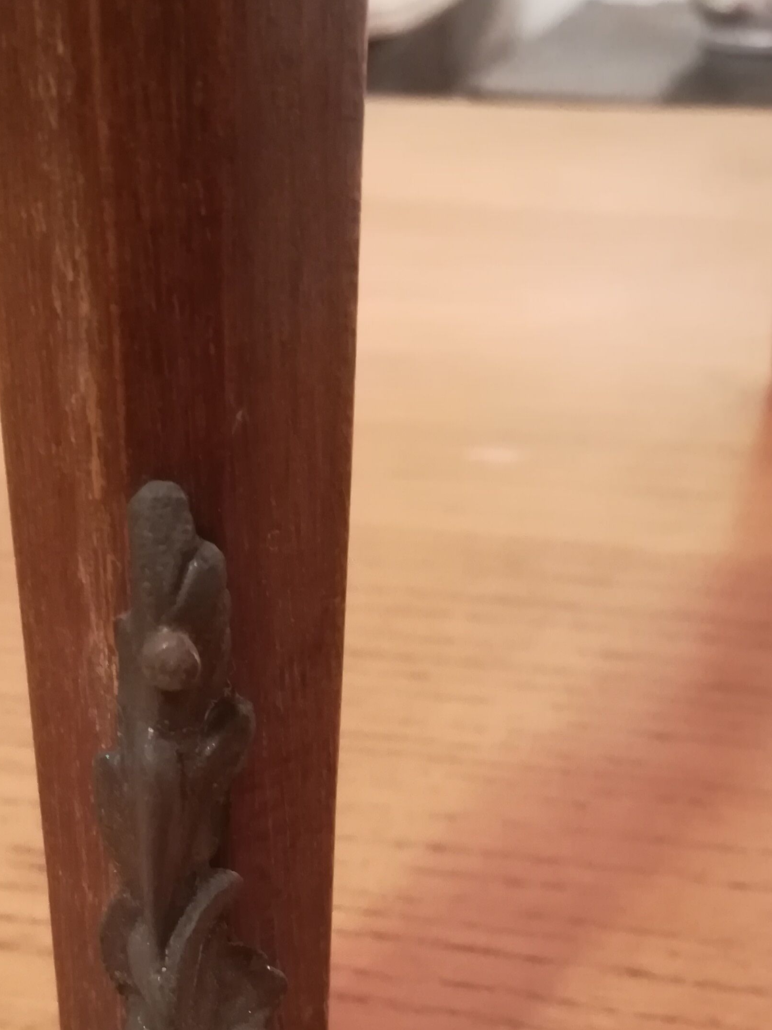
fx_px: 1427
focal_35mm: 48
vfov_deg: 38.2
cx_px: 180
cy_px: 827
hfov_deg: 29.7
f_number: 2.2
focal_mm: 3.83
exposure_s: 1/14.3
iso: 640
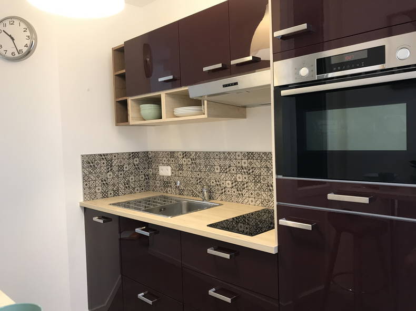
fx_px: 336
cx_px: 208
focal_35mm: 28
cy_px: 156
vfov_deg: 49.7
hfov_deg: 63.5
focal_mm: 3.99
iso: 50
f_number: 1.8
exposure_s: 1/17
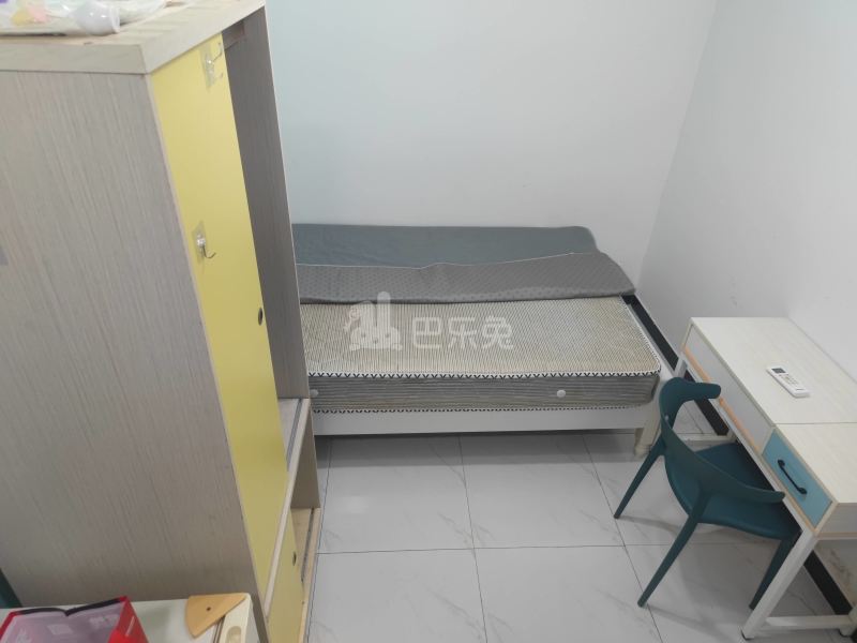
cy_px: 322
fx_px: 941
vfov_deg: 37.7
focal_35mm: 38
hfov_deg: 49.0
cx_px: 428
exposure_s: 1/50
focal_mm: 7.59
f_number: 1.95
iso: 659
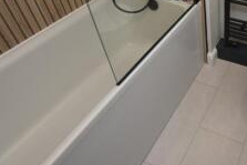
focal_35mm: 32
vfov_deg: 37.2
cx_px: 229
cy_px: 3
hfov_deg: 50.8
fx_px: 220
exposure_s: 1/40
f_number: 3.5
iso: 100
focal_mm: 10
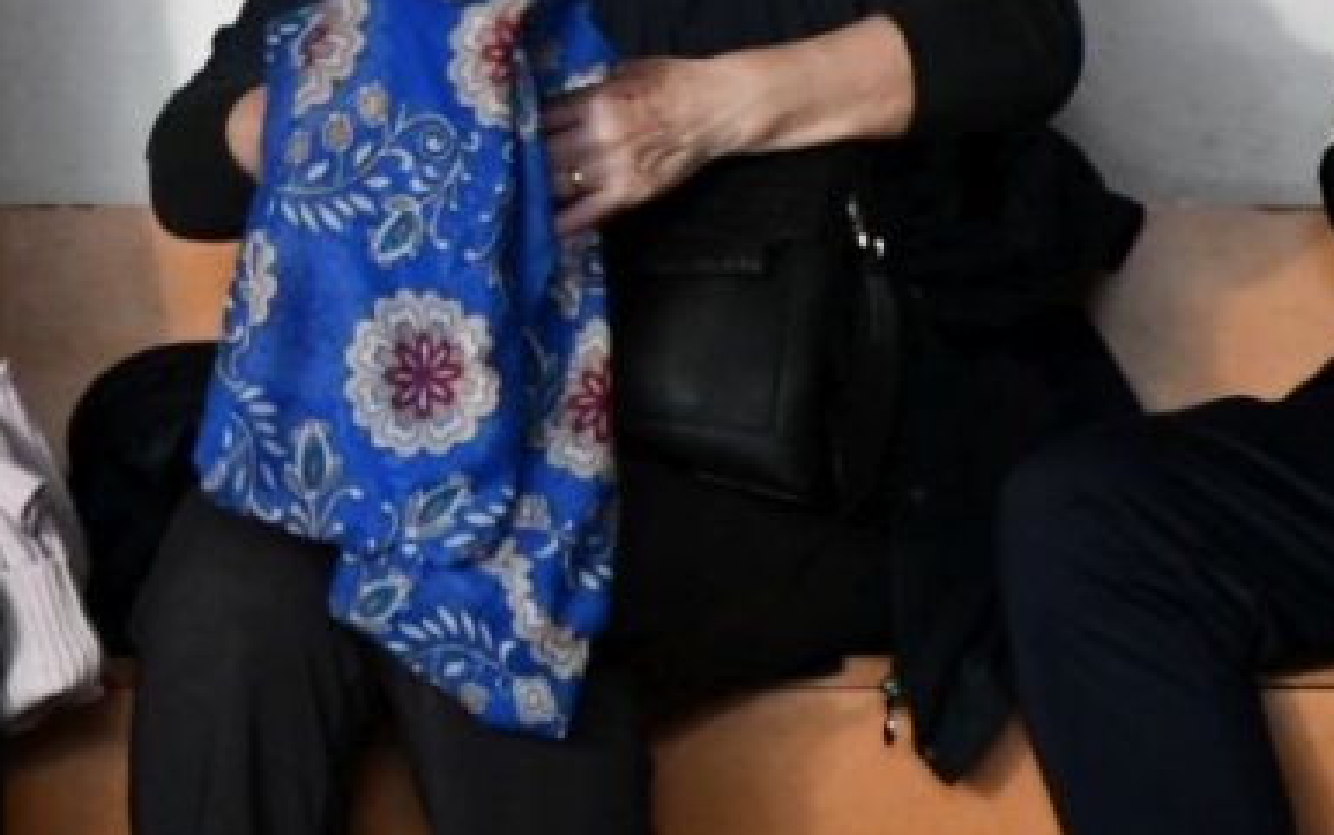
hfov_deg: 4.2
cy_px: 35
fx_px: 18186
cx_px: -208
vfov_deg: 2.6
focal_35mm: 500
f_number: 5.6
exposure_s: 1/125
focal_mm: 100
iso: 3200
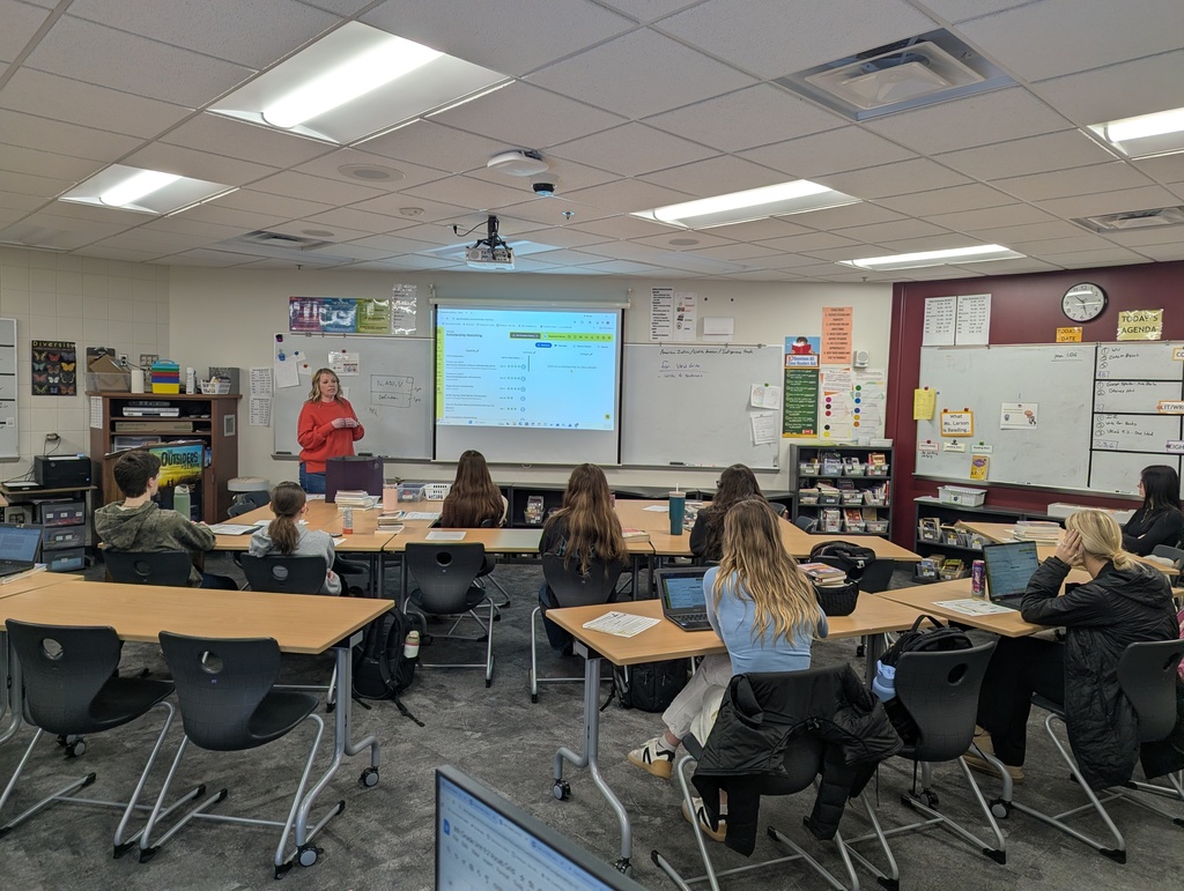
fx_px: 822
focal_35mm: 24
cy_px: 446
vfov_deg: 56.9
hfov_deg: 71.5
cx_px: 592
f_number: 1.85
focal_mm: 6.81
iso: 97
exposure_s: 1/151
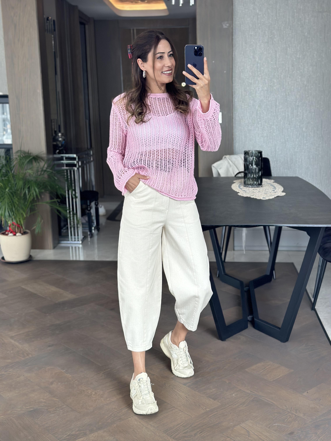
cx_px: 166
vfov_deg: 39.7
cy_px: 220
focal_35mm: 48
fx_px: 612
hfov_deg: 30.3
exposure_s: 1/126
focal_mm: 6.86
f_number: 1.78
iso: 100
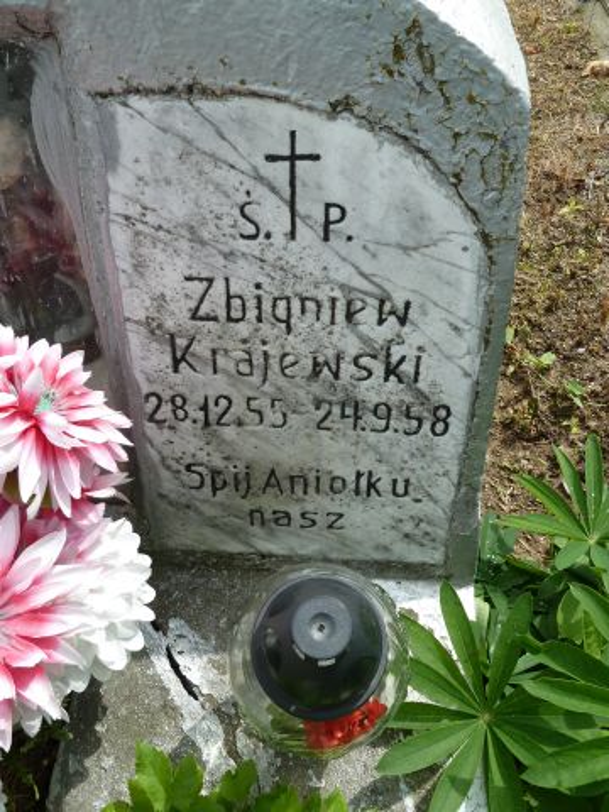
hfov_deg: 54.9
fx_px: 586
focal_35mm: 25
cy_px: 406
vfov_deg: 69.4
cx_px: 304
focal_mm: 4.1
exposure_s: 1/400
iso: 80
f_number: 4
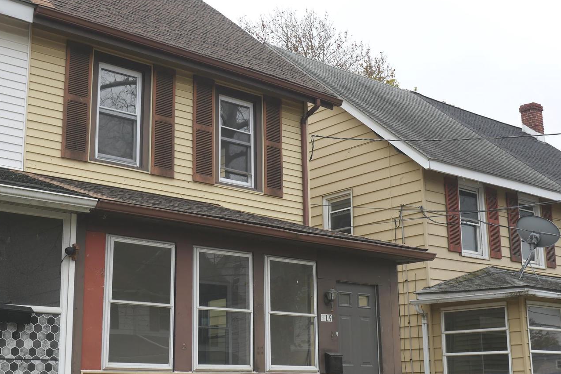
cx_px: 247
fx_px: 842
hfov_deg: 36.8
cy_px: 203
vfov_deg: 25.1
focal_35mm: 54
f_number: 4
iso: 200
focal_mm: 23
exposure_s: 1/250
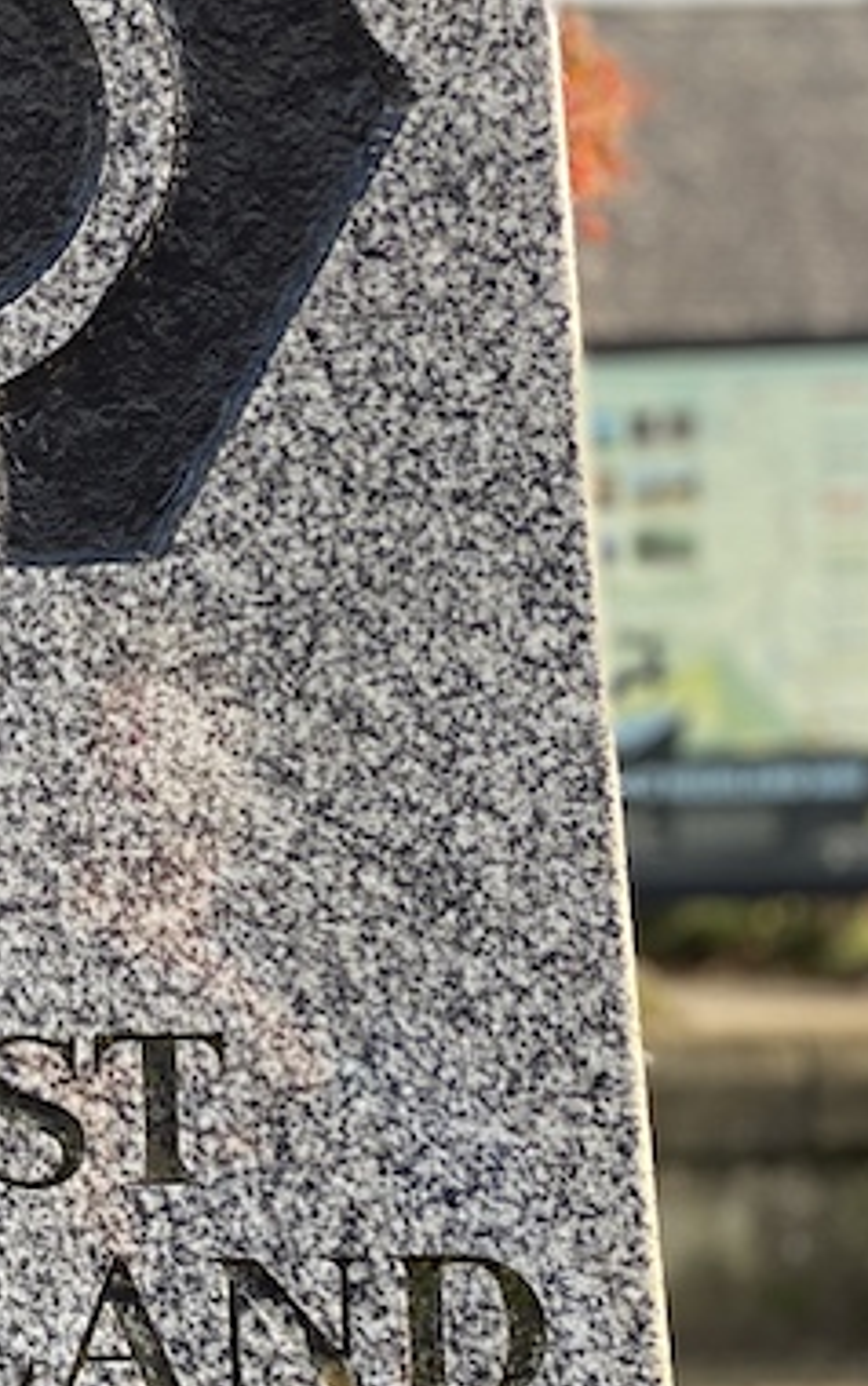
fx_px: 5480
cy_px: 828
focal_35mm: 145
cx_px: -817
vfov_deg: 14.4
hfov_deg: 8.6
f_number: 2
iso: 50
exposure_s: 1/122
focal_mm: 6
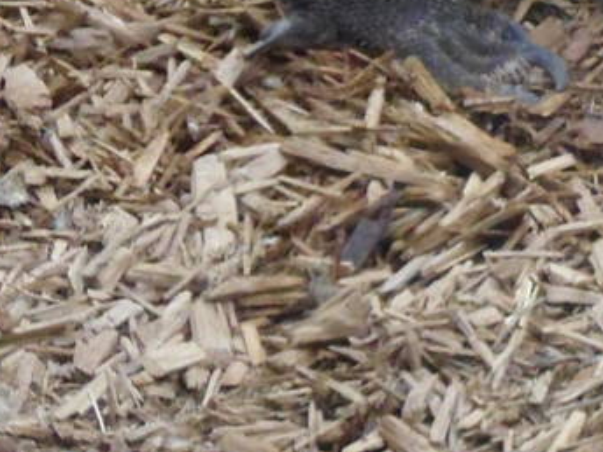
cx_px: 1322
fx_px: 4216
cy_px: -138
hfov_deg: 7.7
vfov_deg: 6.1
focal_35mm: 242
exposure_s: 1/20
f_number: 4.3
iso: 400
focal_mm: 8.1
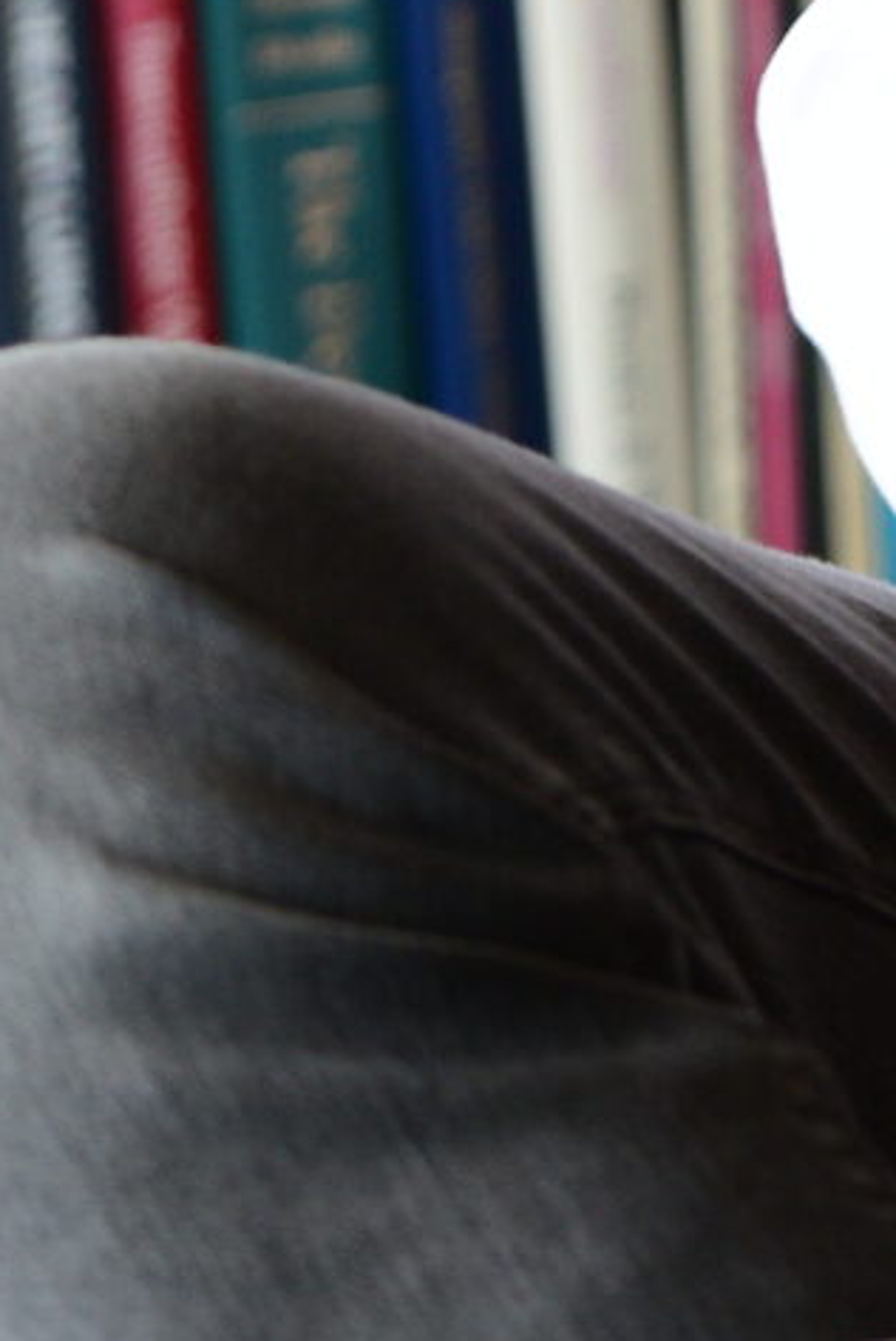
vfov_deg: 3.0
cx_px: 1802
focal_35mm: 676
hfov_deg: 2.0
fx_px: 25199
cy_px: -1287
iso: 640
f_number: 3.2
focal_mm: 125
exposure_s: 1/200
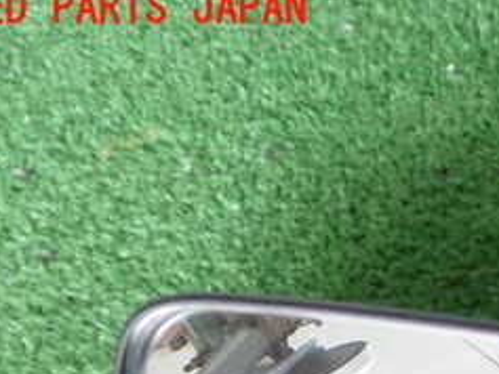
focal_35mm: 76
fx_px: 1096
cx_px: 556
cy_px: 456
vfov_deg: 18.3
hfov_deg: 23.9
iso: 200
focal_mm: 5.4
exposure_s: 1/40
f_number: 2.3
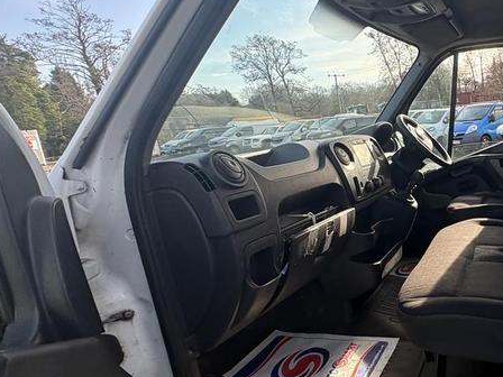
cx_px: 492
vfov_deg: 49.7
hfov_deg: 52.0
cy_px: 201
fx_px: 407
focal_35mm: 28
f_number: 2.2
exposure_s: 1/278
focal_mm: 2.22
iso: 40
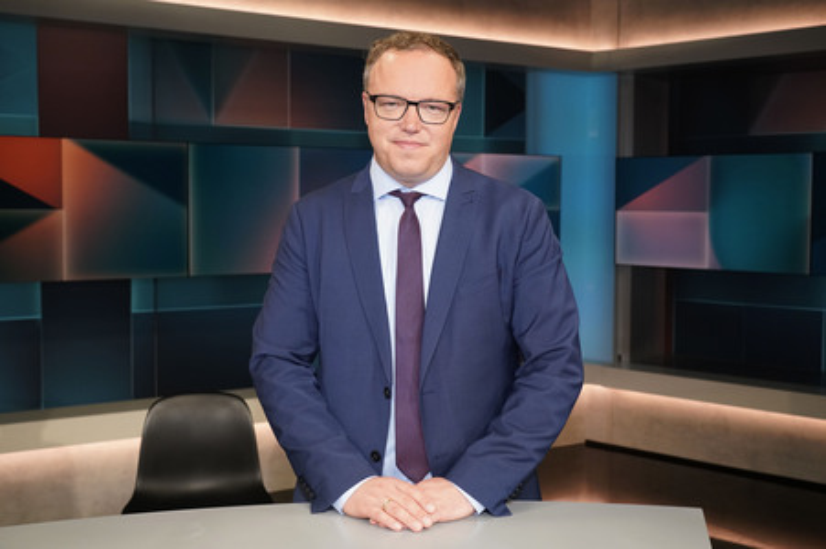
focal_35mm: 35
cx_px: 413
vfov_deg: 37.8
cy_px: 274
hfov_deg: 54.5
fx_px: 802
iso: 2000
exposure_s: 1/160
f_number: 5
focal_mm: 35
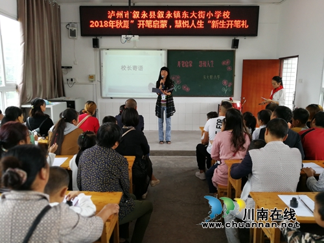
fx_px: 253
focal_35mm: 27
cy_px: 122
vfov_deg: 51.4
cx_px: 162
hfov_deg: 65.3
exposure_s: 1/60
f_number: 4
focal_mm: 3.95
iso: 125
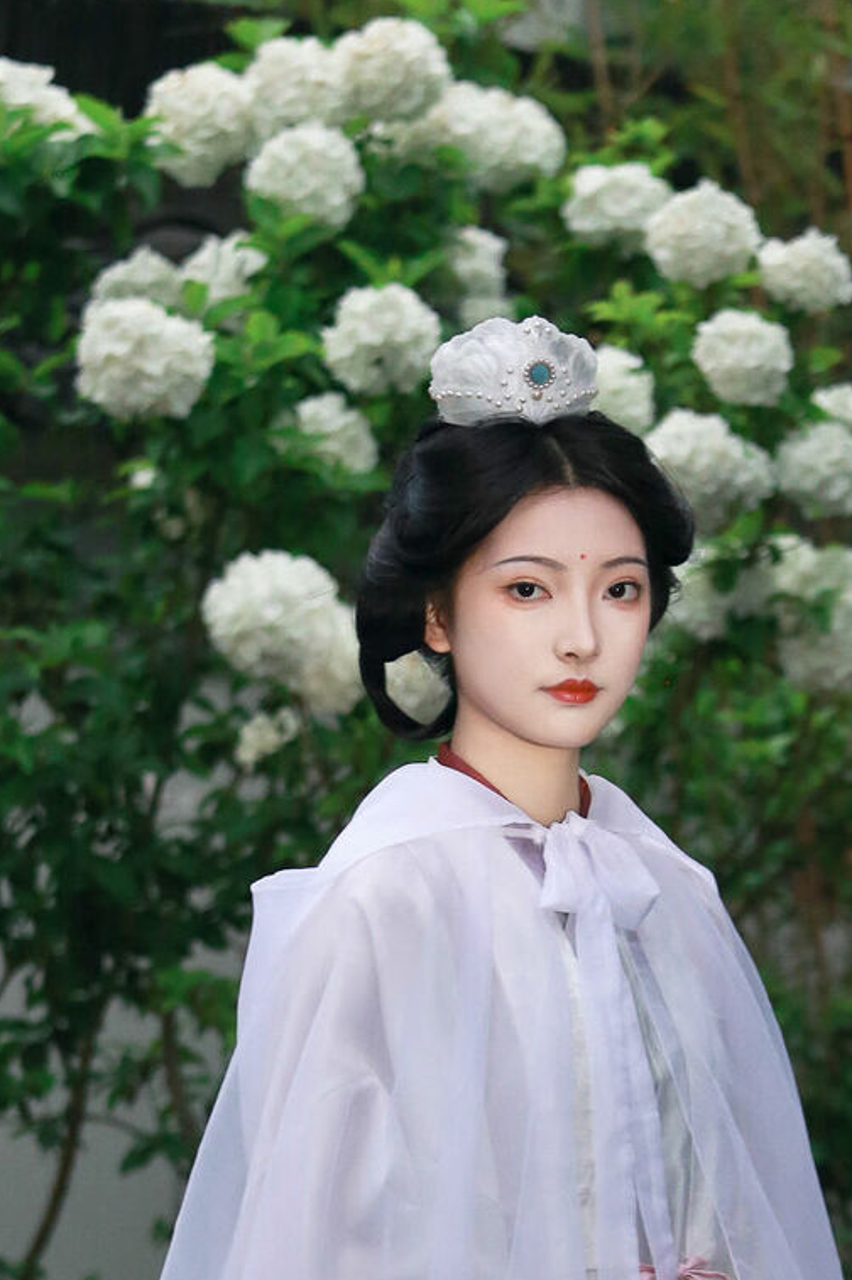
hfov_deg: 6.7
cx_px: 686
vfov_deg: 10.1
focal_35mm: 204
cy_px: 1054
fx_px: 7248
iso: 2500
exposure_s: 1/250
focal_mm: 100
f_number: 4
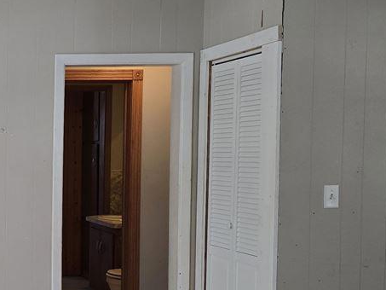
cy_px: 188
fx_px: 725
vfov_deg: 22.5
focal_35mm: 65
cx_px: -127
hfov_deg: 25.3
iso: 100
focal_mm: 6.3
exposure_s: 1/120
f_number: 1.7
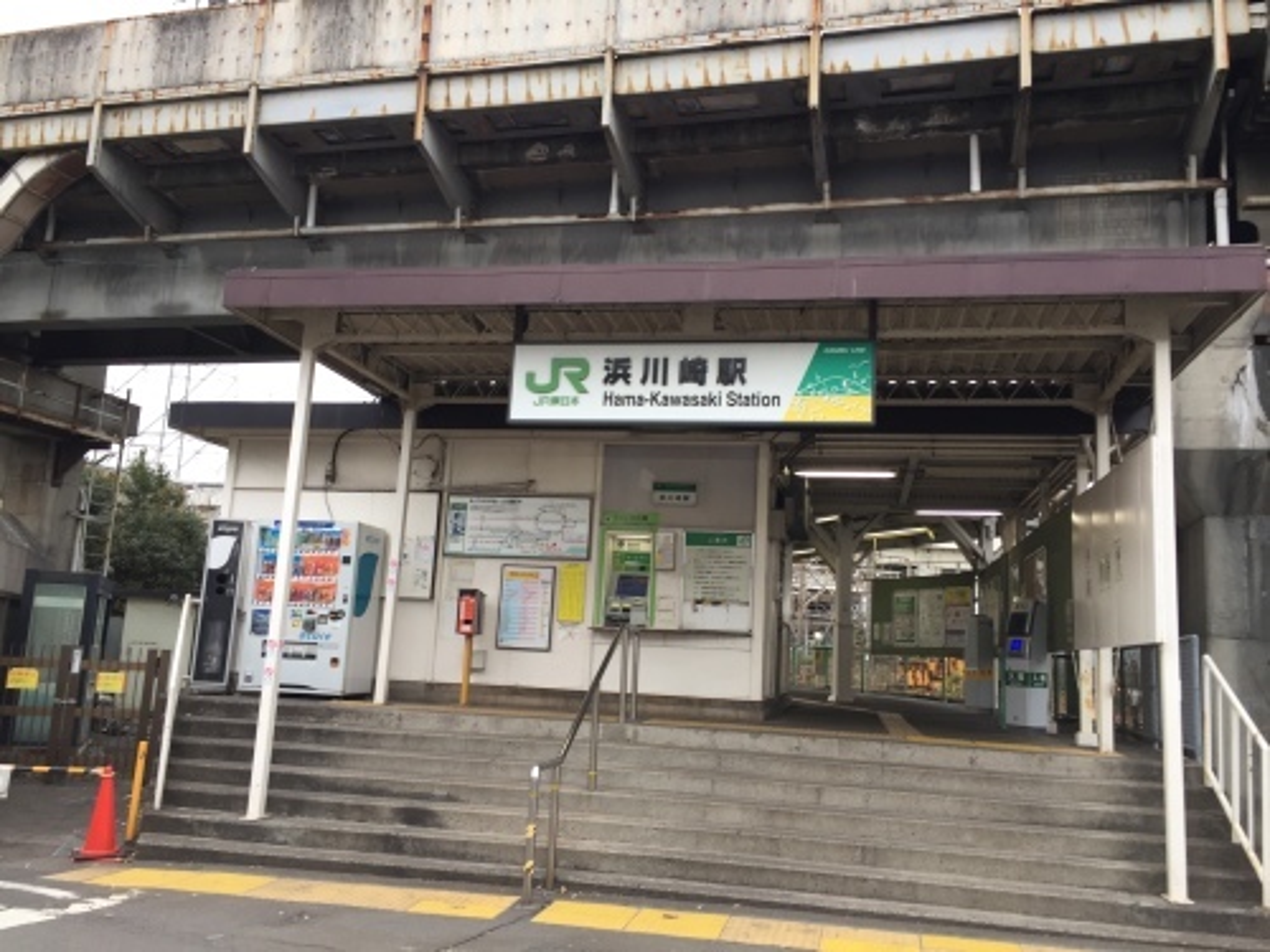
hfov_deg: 61.7
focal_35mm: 29
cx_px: 635
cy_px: 476
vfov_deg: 48.2
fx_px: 1064
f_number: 2.2
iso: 32
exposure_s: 1/60
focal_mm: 4.15
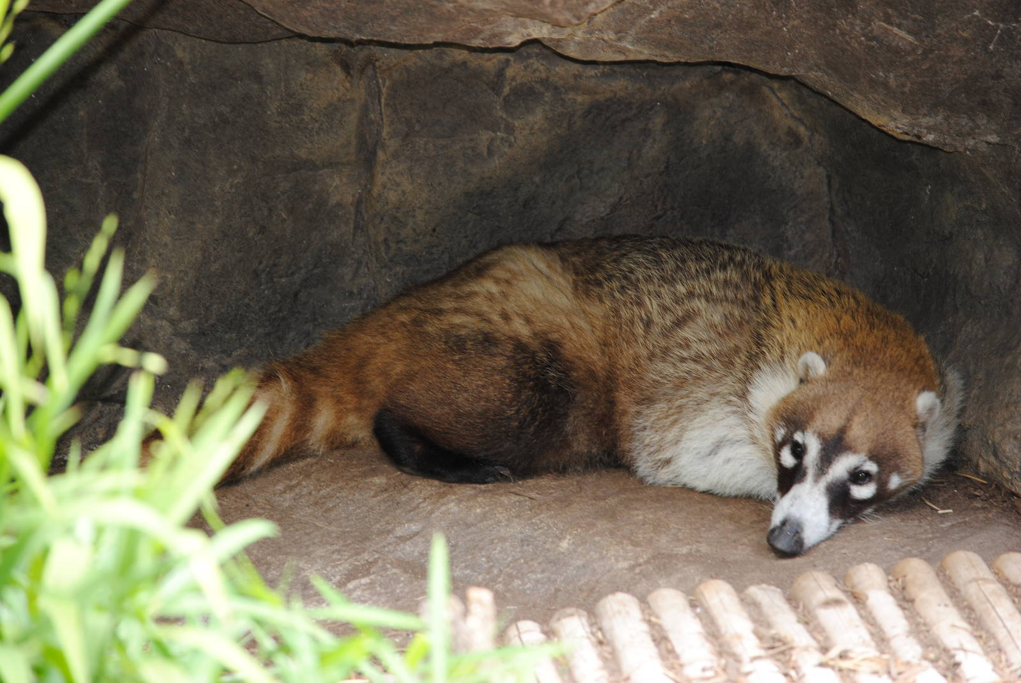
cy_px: 342
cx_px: 510
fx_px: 7028
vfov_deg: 5.6
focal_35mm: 248
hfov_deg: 8.3
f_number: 5
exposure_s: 1/60
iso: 200
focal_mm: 165
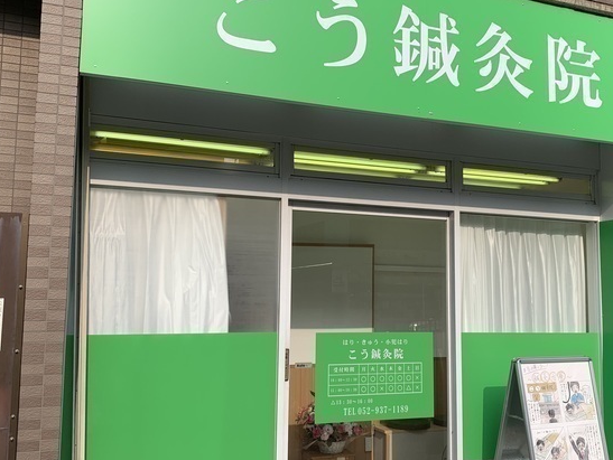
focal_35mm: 38
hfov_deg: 48.8
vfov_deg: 37.8
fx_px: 673
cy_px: 243
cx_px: 346
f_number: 1.8
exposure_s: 1/1812
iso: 25
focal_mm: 4.25
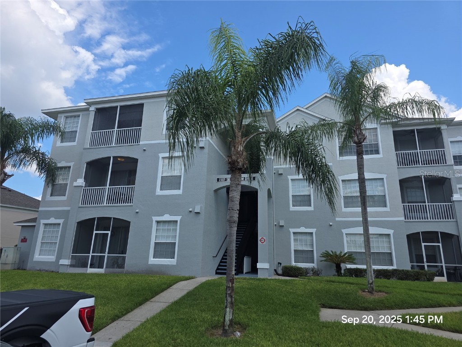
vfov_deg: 58.9
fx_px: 307
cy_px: 174
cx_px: 231
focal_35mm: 23
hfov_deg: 73.9
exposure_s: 1/736
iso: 12
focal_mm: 6.3
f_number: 1.7
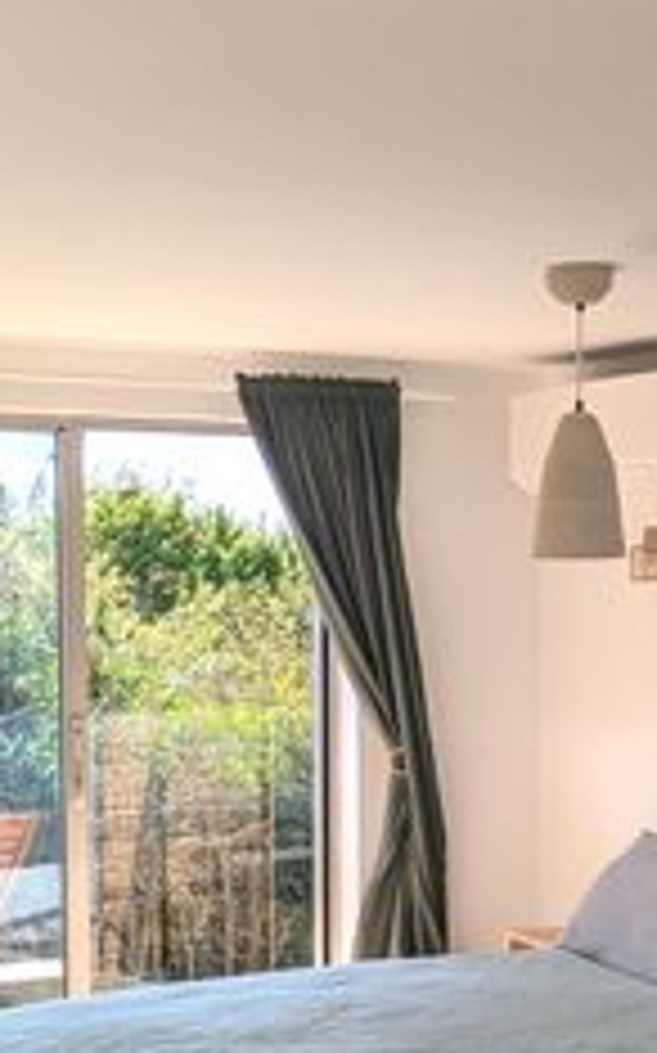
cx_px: 400
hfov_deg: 19.1
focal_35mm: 68
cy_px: 754
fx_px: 1951
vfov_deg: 29.9
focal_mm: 5.43
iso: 41
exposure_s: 1/1692
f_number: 1.89
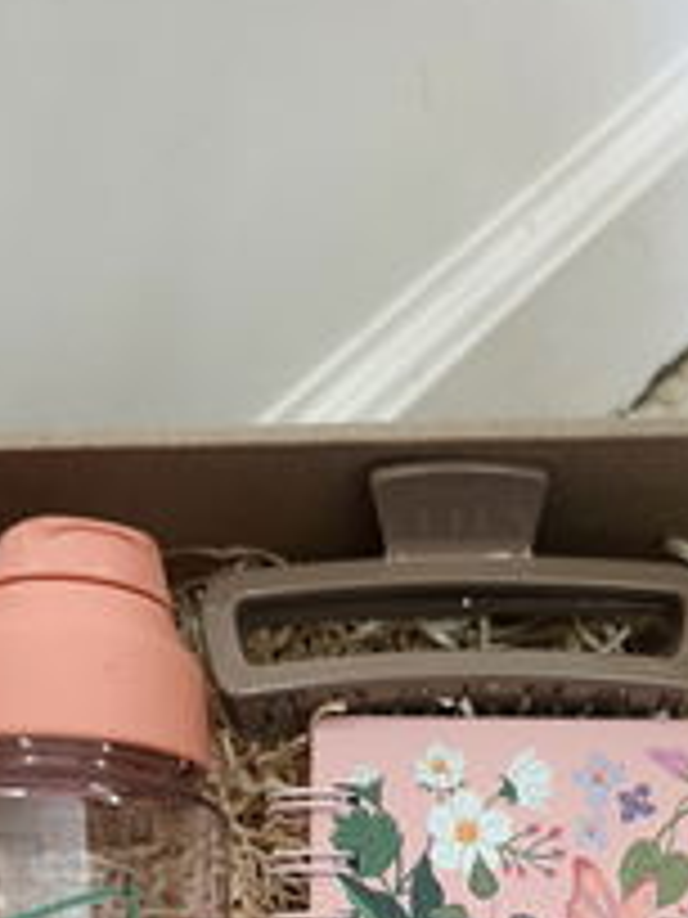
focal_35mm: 60
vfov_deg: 27.8
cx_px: 427
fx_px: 1590
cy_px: 1127
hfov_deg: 24.4
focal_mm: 6.11
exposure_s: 1/100
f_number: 1.65
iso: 568
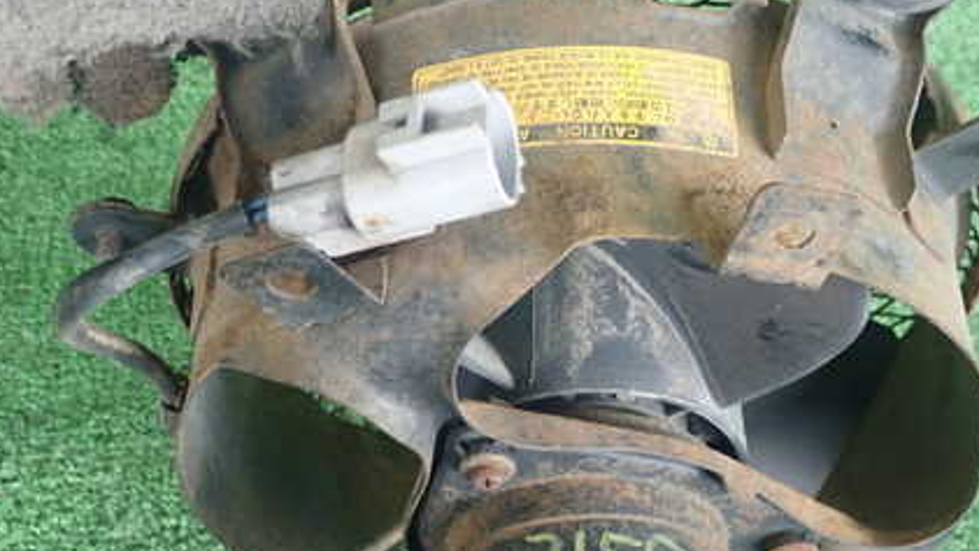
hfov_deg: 35.4
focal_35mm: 59
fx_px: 1532
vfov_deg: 20.4
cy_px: 344
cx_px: 570
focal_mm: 6.86
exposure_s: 1/100
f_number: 2.7
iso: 800
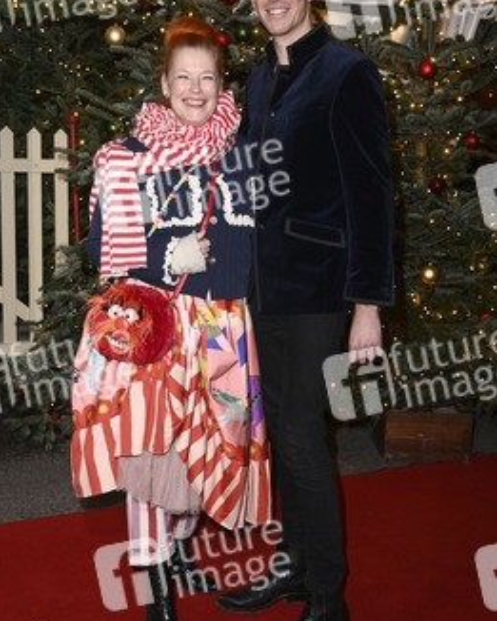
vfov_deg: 40.3
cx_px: 248
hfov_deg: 32.8
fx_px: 845
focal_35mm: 46
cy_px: 280
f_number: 5.6
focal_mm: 40
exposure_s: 1/250
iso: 1250
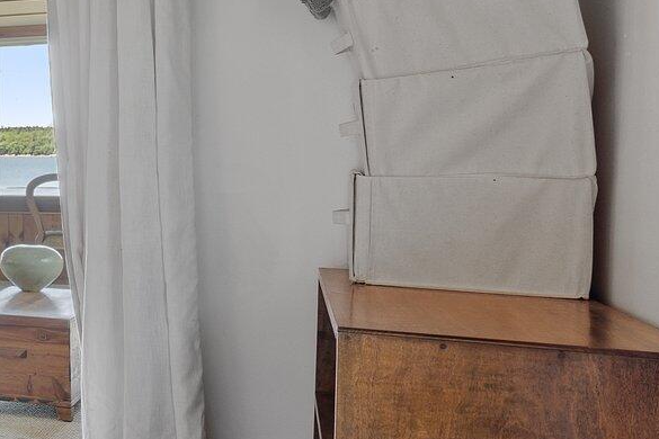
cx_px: -327
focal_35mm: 56
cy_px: 180
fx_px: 1025
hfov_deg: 26.2
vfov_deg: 24.2
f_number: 9
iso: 100
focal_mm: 16
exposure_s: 2
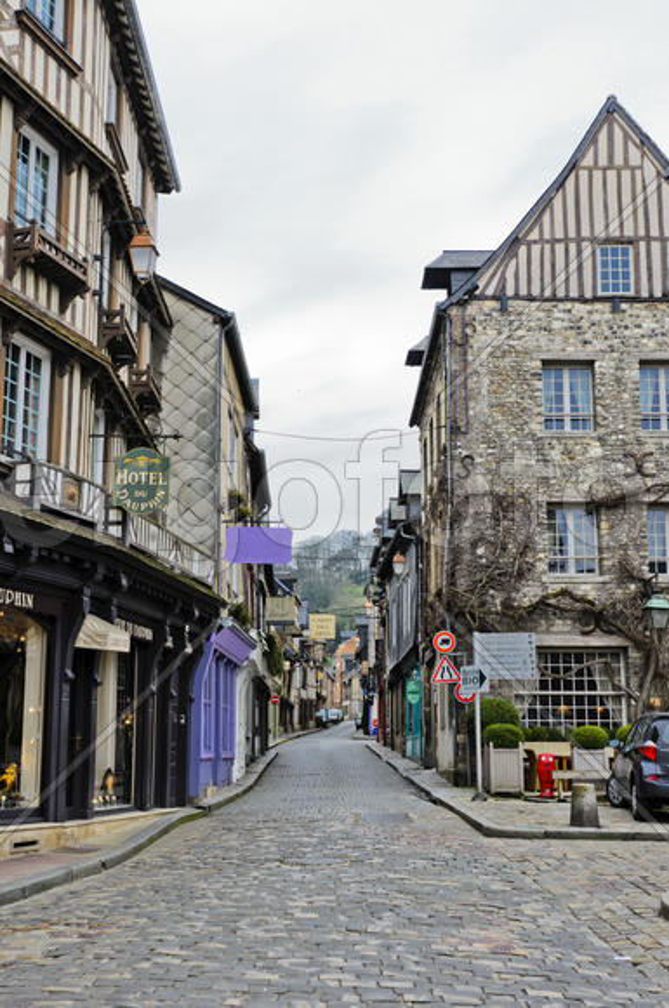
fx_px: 1174
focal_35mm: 42
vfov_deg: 46.5
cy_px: 504
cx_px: 334
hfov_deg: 31.8
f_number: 5.6
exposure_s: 1/125
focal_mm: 28
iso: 100
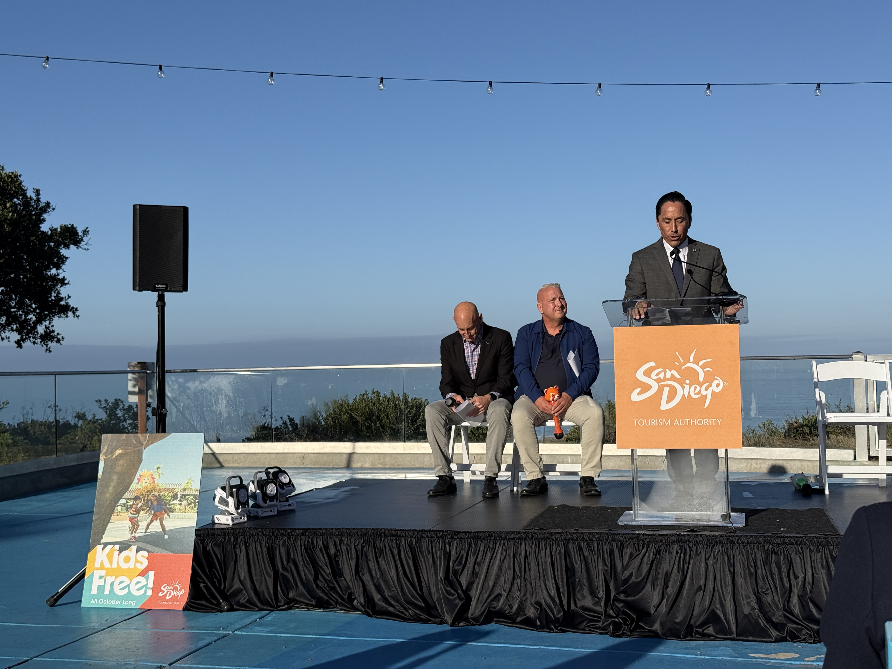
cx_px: 446
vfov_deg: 30.3
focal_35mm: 48
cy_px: 334
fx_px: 1237
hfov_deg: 39.7
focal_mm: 6.76
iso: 64
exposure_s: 1/7874
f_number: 1.78
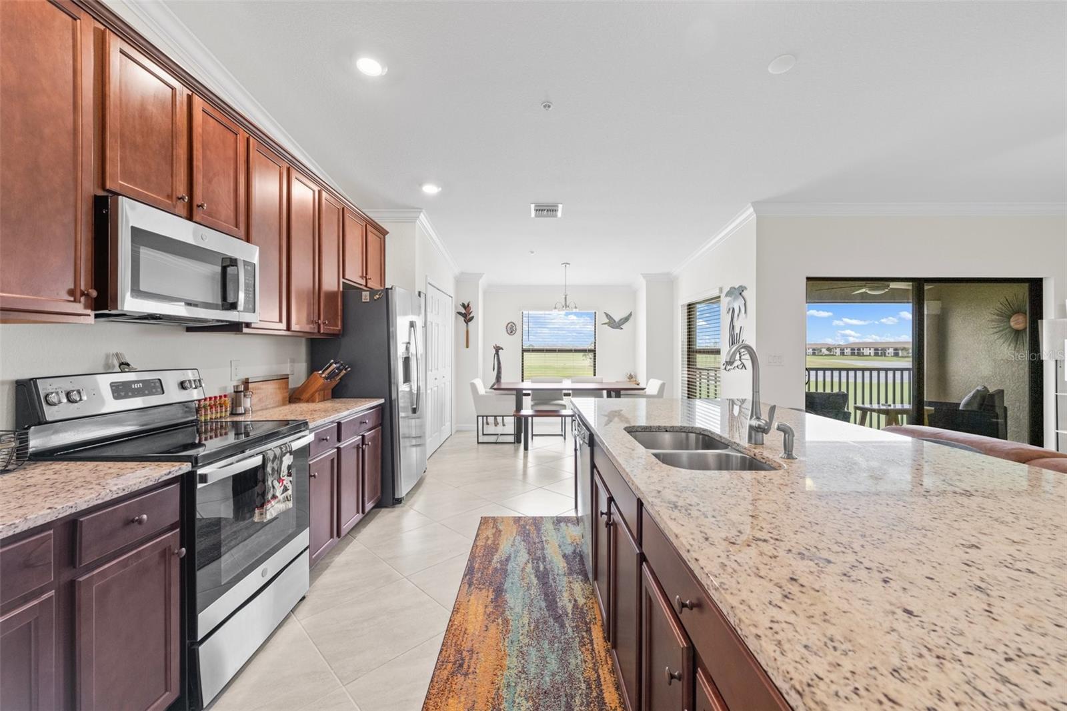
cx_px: 534
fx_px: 415
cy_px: 356
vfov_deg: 81.2
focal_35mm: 14
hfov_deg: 104.3
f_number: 8
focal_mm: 14
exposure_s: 1/6
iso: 800
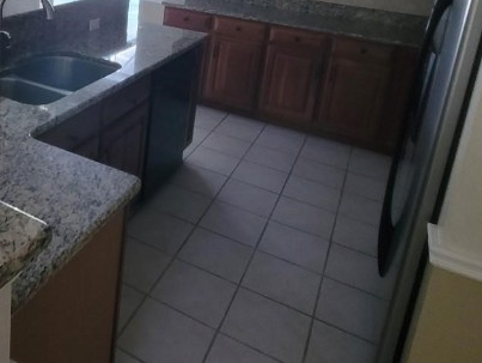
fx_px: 460
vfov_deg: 39.6
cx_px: 78
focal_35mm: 33
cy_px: 31
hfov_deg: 50.9
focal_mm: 2.2
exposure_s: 1/30
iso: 320
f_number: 2.2
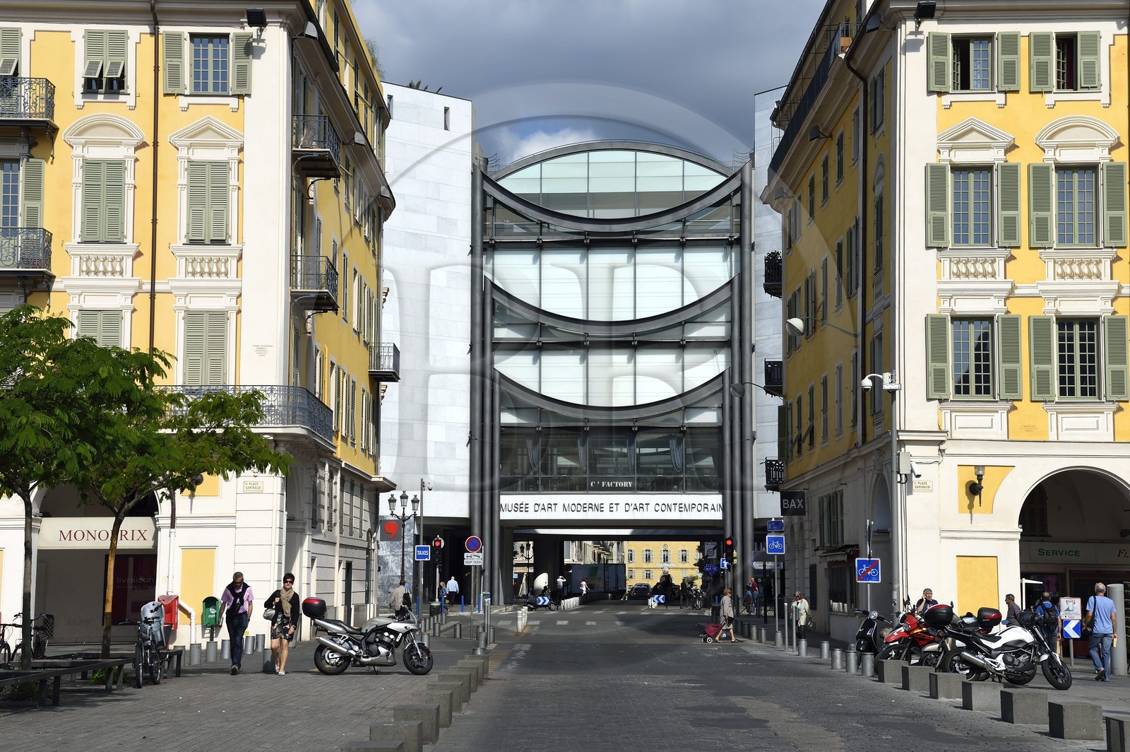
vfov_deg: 22.6
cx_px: 565
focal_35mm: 60
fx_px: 1882
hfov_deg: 33.4
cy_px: 376
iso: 200
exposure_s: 1/500
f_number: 10
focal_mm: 60
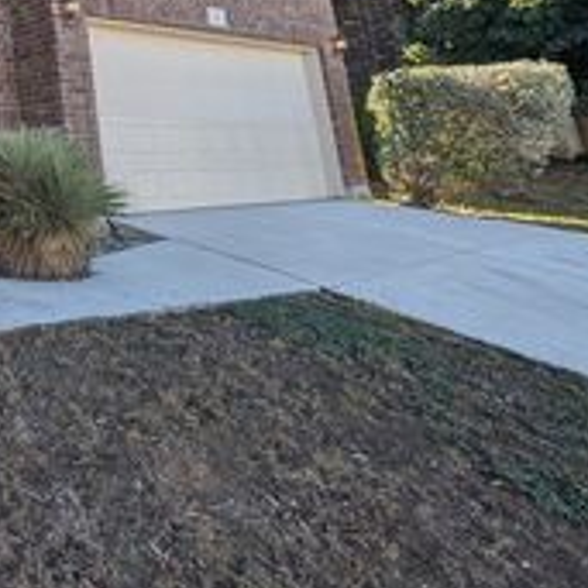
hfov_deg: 35.8
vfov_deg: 46.9
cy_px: 50
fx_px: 596
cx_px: -172
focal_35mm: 31
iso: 53
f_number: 1.7
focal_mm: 2.02
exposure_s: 1/1582
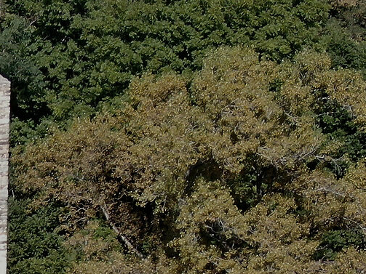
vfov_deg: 6.5
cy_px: 283
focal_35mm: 229
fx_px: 2421
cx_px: -181
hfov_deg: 8.5
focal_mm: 8.6
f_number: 3.8
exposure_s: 1/320
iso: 100
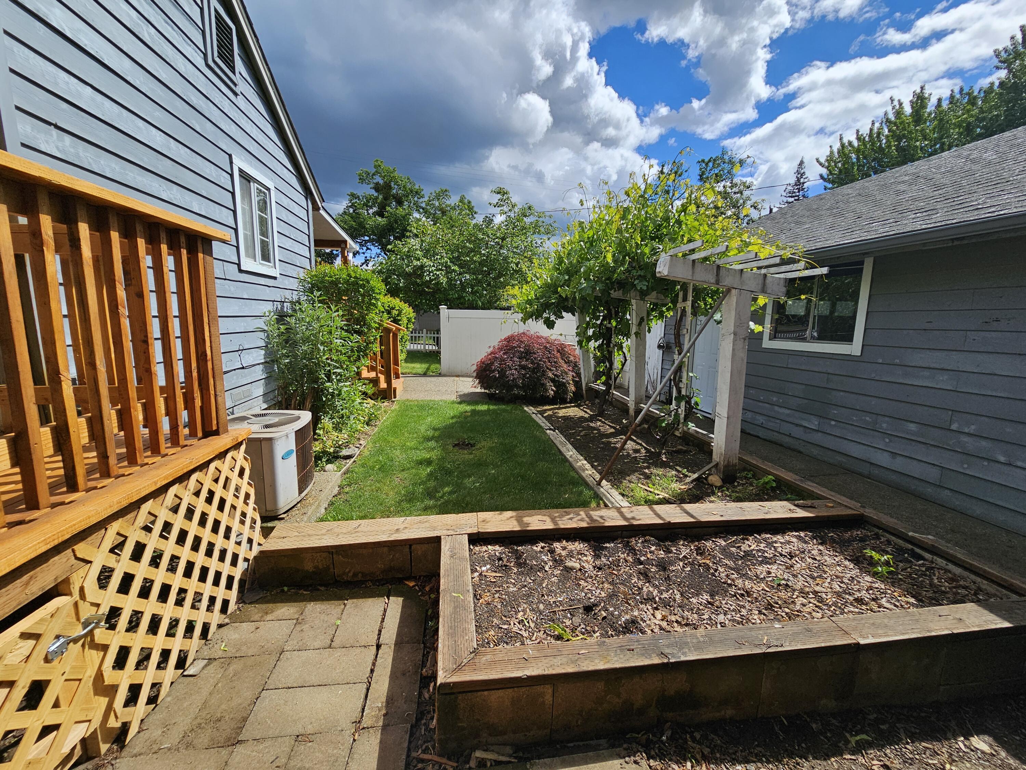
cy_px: 385
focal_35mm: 13
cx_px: 513
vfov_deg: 89.9
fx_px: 385
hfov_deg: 106.2
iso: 50
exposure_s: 1/2463
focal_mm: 2.2
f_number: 2.2
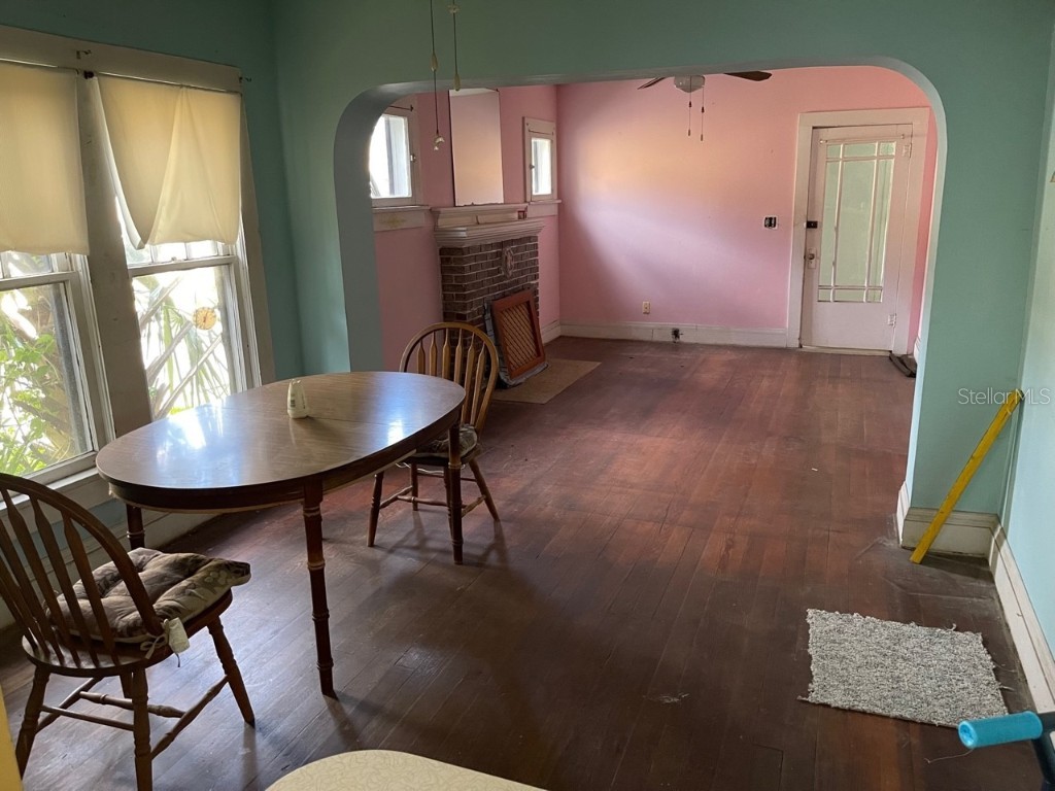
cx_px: 528
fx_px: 792
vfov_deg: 53.1
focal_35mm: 26
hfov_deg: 67.3
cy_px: 396
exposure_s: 1/60
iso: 400
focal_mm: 5.1
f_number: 1.6
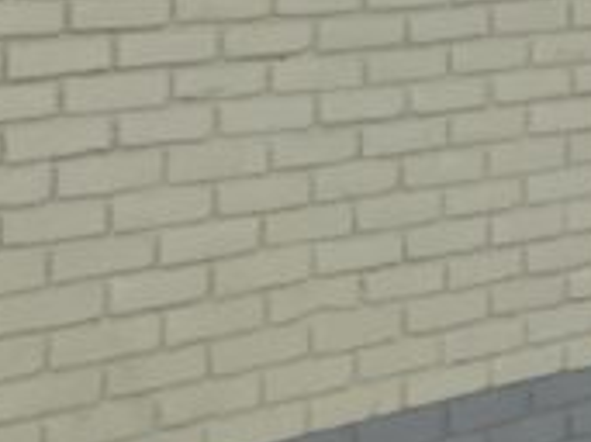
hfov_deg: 14.5
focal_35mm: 126
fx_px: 2150
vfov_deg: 10.5
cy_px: -511
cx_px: 916
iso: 20
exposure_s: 1/553
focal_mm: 3.99
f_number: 1.8
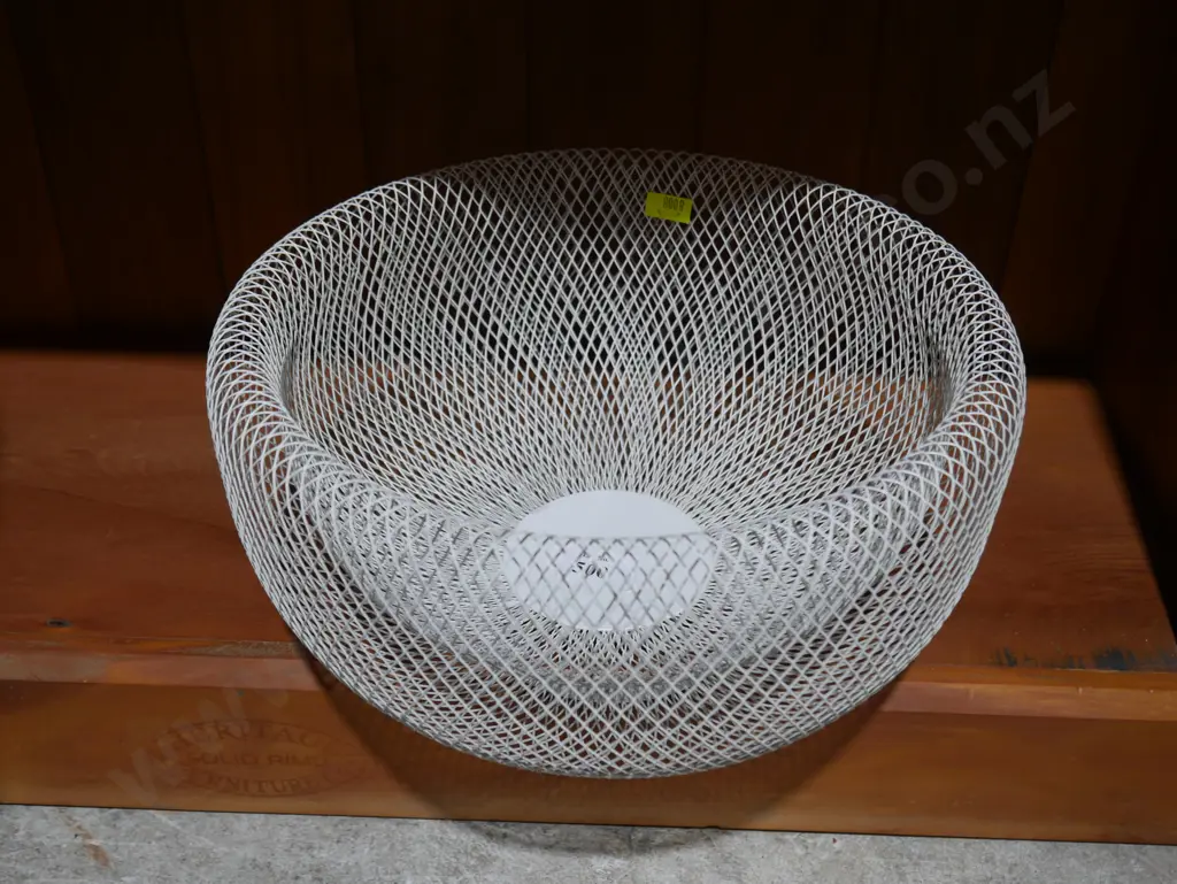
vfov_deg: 36.0
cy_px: 442
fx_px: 1361
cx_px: 588
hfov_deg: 46.8
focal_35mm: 40
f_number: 4.4
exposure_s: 1/60
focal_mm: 20
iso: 320
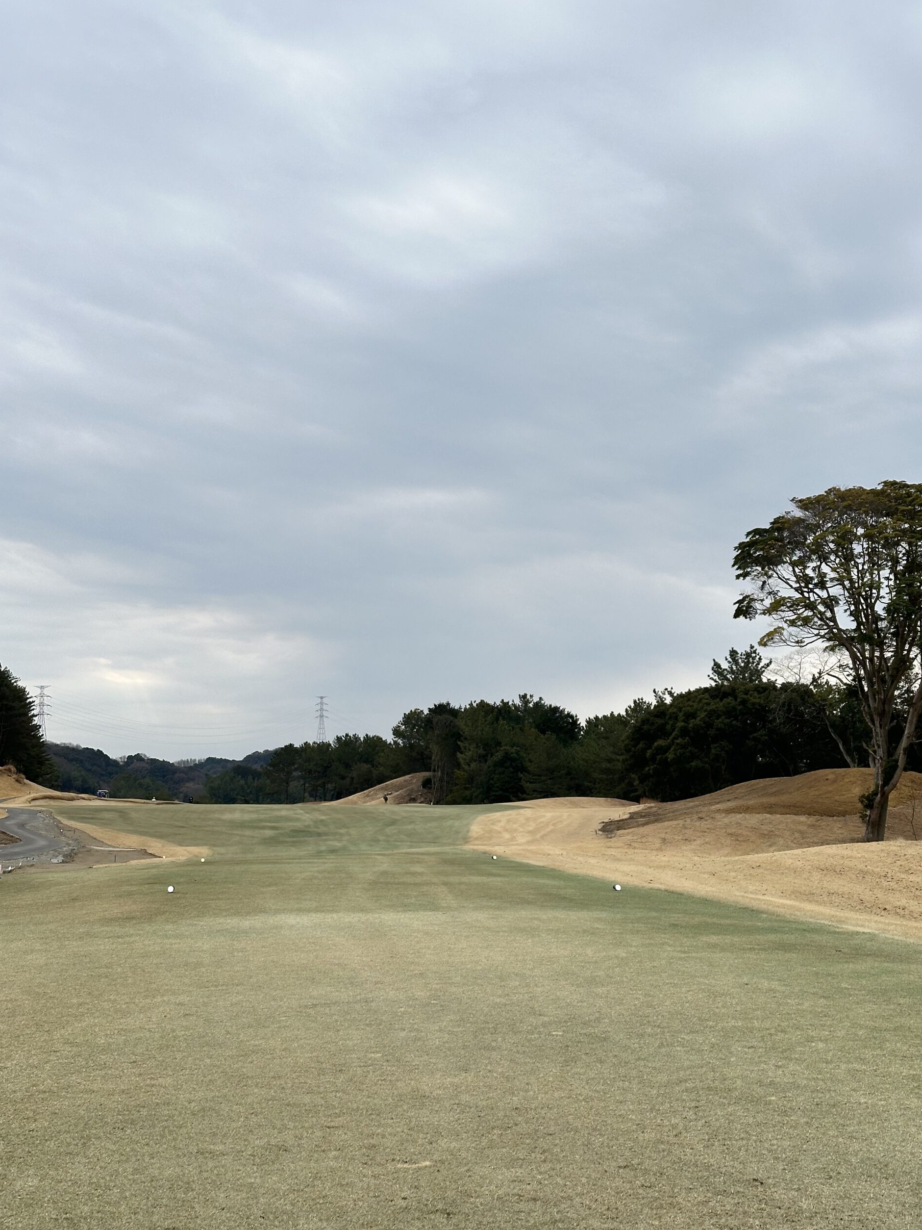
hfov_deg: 29.7
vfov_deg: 38.9
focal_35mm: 49
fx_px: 1740
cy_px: 620
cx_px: 469
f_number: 1.78
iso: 64
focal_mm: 6.86
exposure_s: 1/1848
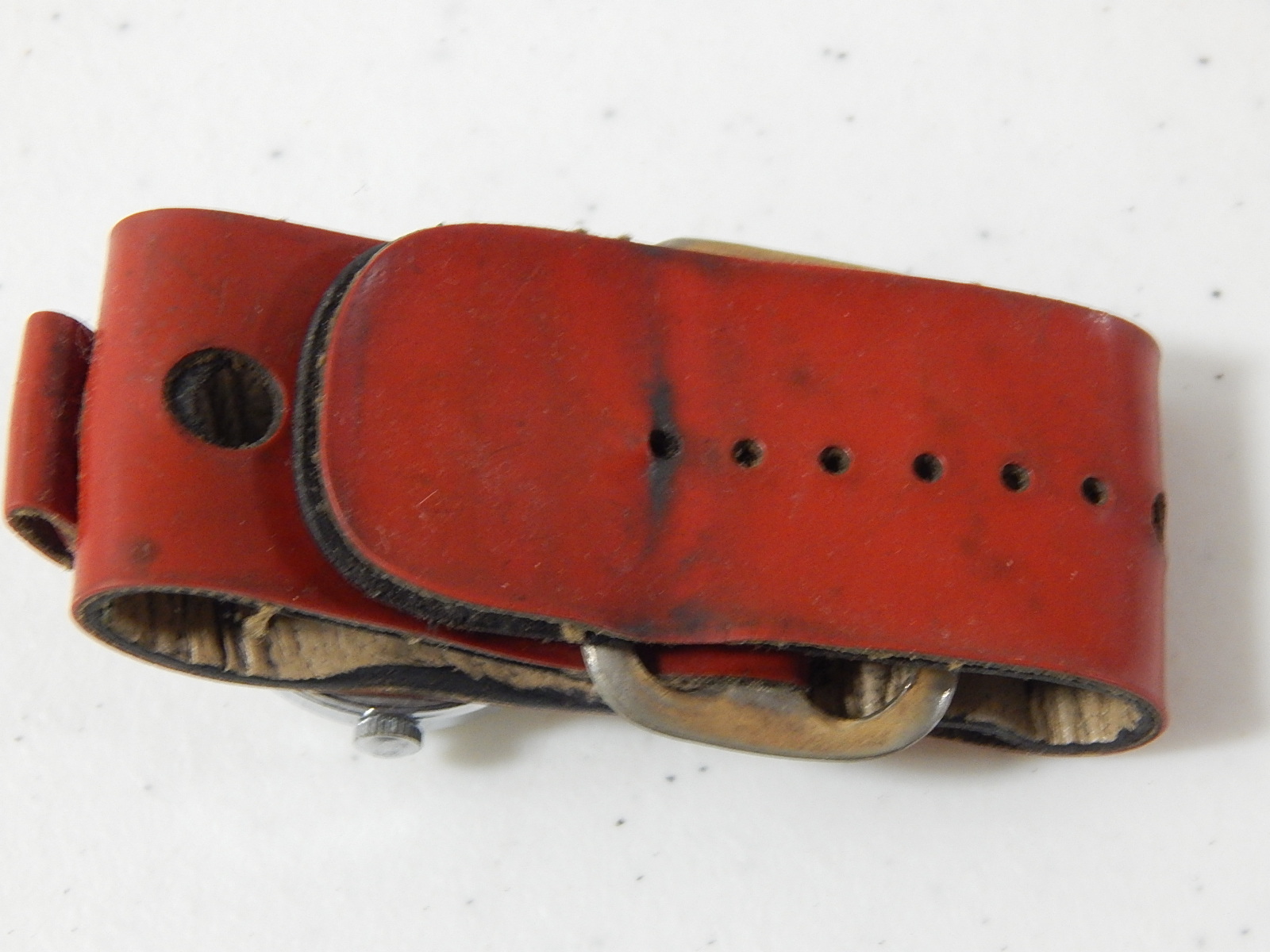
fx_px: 3412
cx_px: 635
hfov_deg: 21.1
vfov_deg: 15.9
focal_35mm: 93
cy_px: 476
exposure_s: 1/15
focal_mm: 16.6
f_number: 4.4
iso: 450
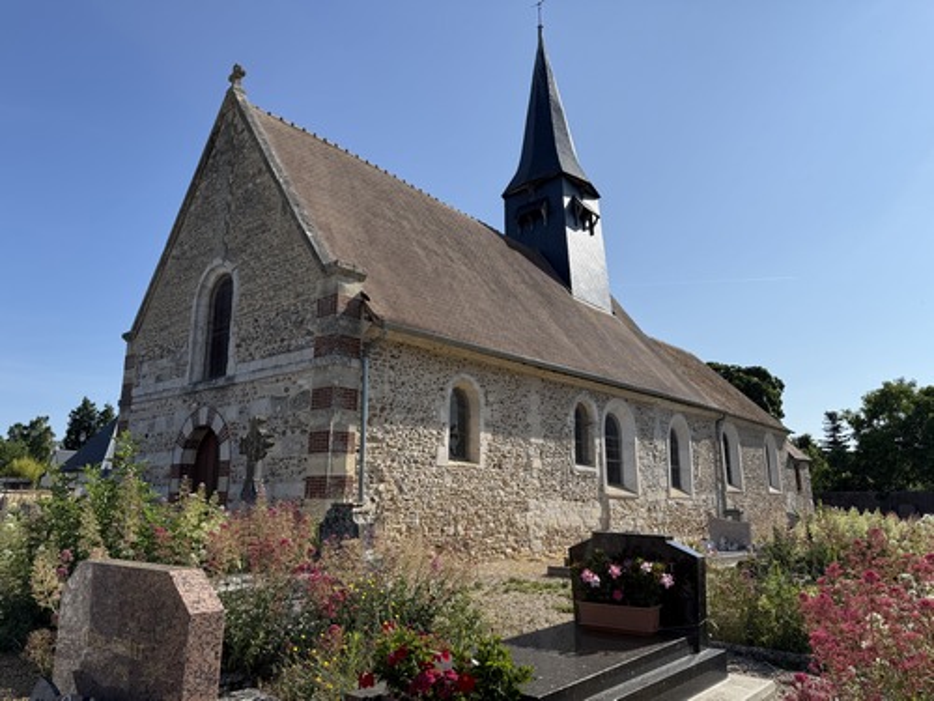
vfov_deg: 56.8
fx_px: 648
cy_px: 350
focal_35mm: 24
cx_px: 467
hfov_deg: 71.6
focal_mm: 6.76
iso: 80
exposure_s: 1/4975
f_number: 1.78
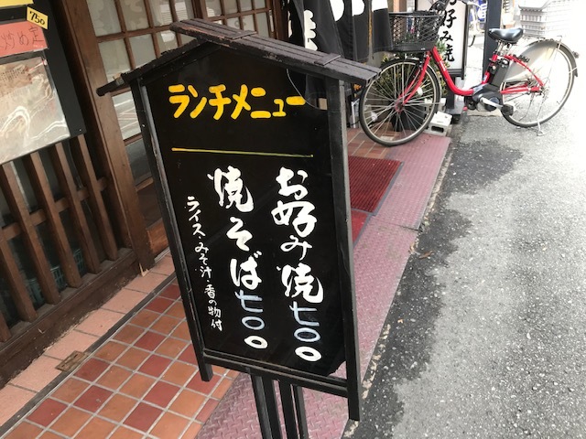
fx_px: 474
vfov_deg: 49.7
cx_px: 293
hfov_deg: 63.4
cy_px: 220
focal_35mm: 28
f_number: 1.8
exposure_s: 1/120
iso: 25
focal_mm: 3.99
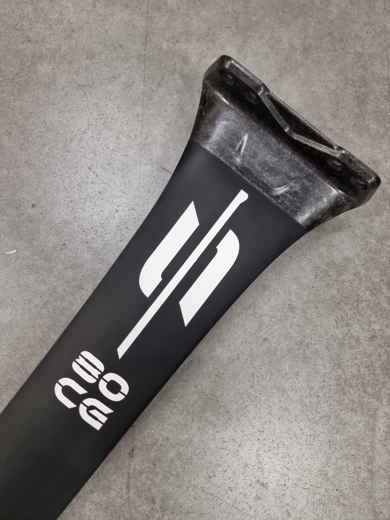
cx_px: 195
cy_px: 260
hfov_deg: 56.8
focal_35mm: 24
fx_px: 361
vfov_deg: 71.6
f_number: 1.8
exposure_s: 1/100
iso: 250
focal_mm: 6.7
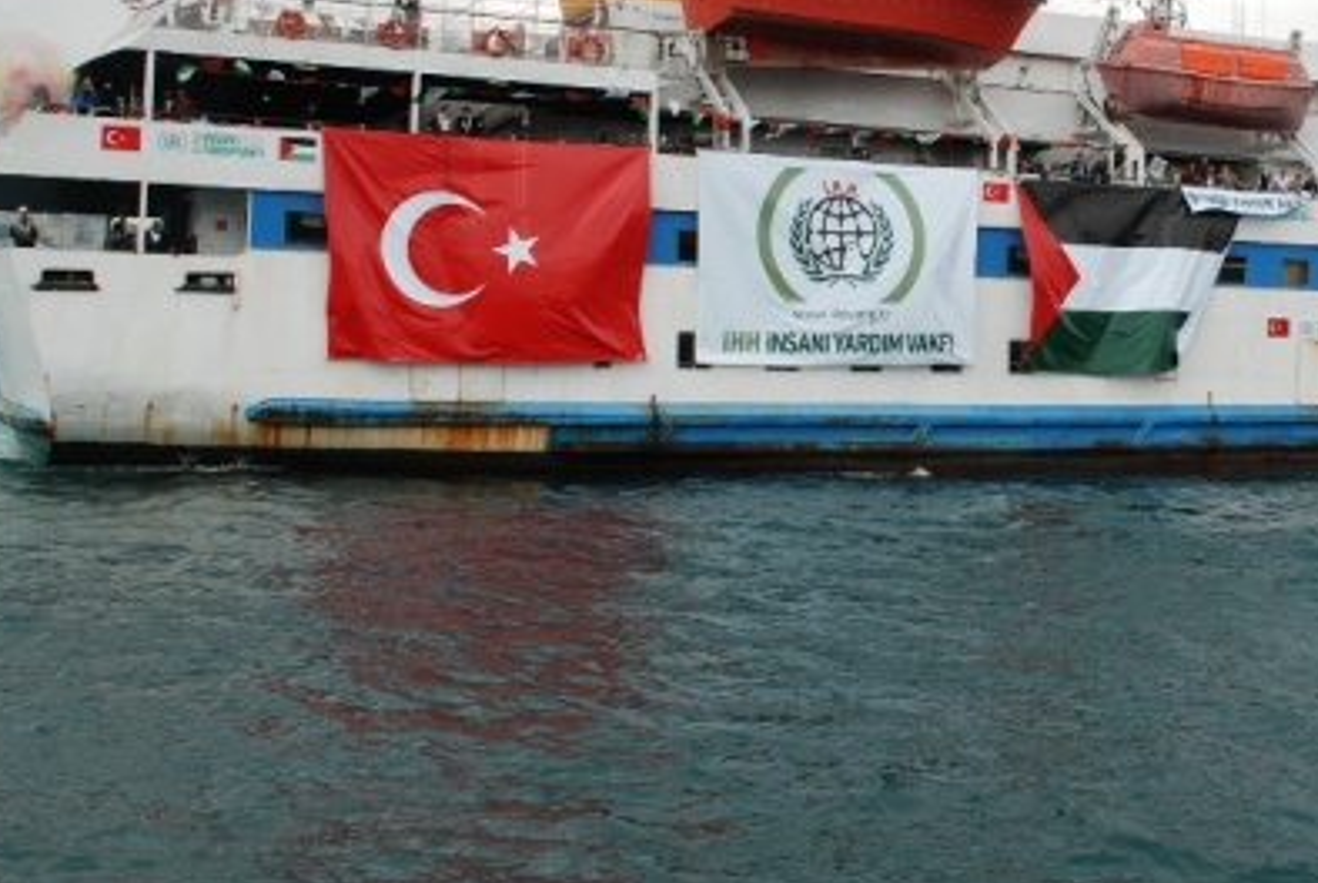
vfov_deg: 28.0
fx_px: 1760
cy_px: 294
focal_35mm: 48
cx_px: 1014
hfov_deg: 39.8
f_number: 9
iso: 400
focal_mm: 18
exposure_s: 1/320
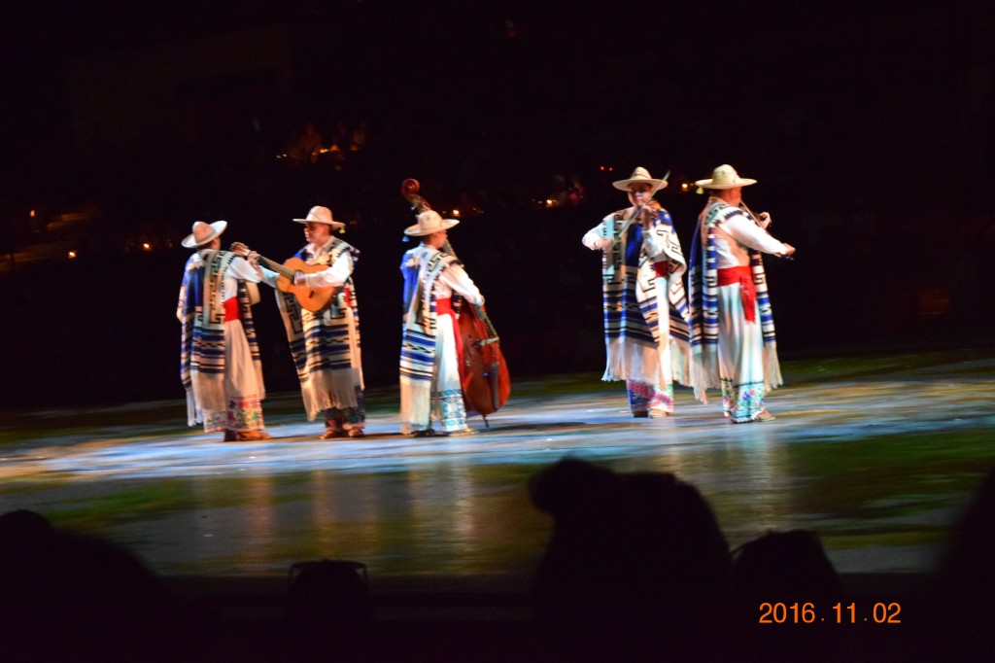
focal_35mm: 82
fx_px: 2279
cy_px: 332
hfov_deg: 24.6
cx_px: 498
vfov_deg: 16.5
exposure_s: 1/25
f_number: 5.6
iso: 6400
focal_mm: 55
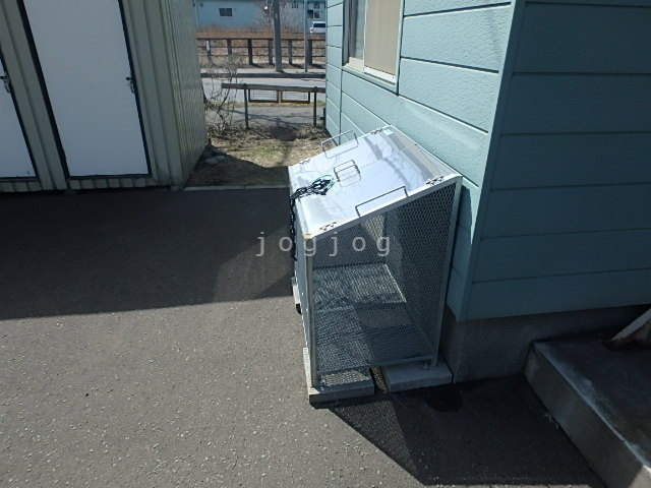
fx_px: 395
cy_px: 244
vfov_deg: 63.4
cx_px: 326
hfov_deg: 79.0
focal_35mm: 21
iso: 125
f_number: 3.5
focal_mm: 3.7
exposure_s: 1/800
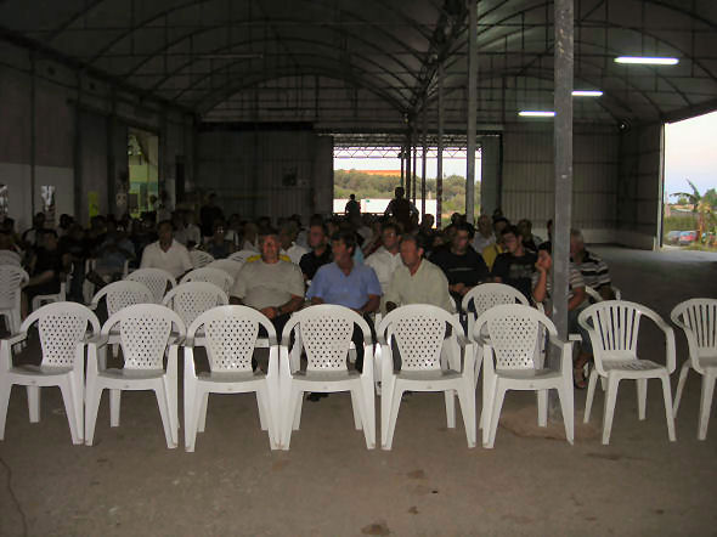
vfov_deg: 37.7
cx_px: 358
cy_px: 268
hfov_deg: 49.0
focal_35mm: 38
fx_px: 787
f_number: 2.8
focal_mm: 7.8
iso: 66
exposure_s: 1/60.1
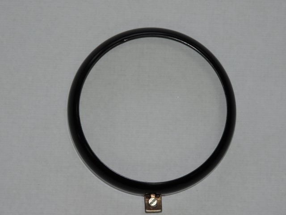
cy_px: 108
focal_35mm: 155
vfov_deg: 9.6
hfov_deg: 12.7
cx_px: 143
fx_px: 1281
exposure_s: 1/60
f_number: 4.4
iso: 200
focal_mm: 27.6
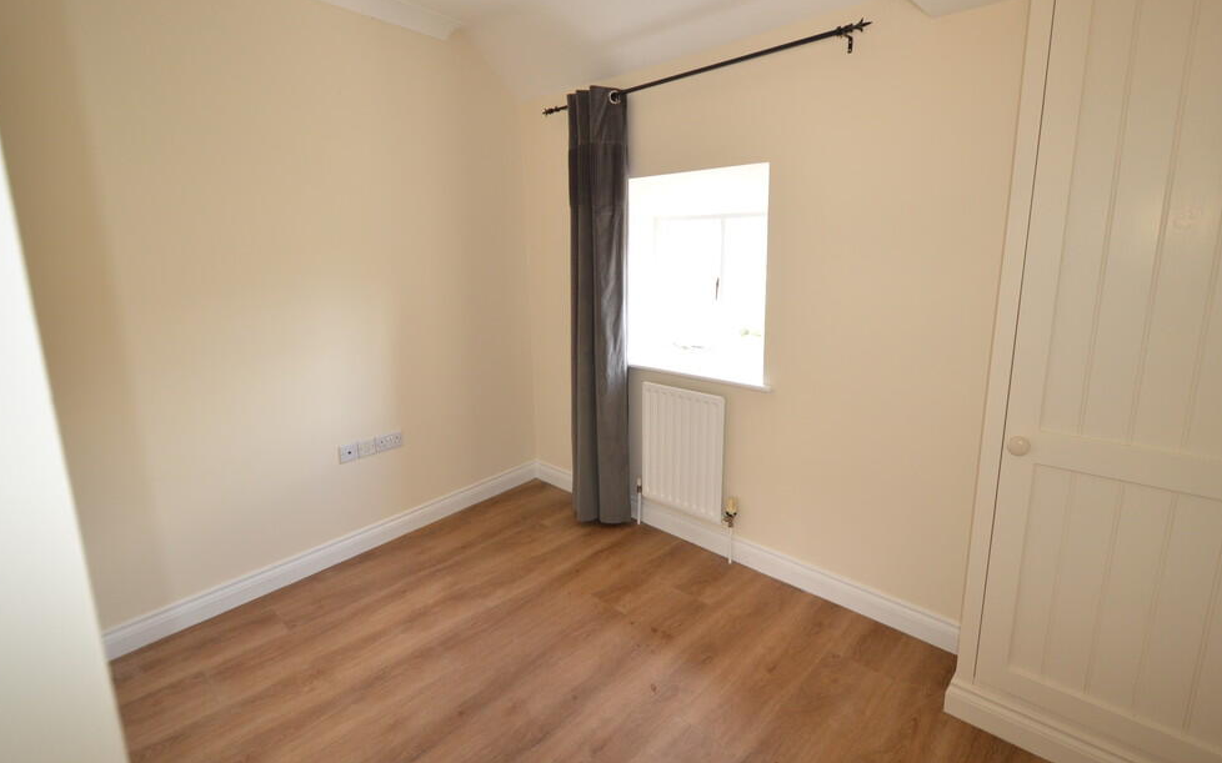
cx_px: 621
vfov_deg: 71.2
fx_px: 533
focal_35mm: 16
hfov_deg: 97.8
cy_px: 370
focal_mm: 10
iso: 400
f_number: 4
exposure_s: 1/80
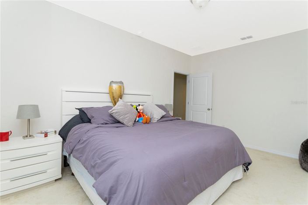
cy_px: 102
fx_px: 145
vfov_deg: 70.4
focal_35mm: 17
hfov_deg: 93.3
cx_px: 154
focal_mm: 17
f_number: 11
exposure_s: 1/60
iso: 1000
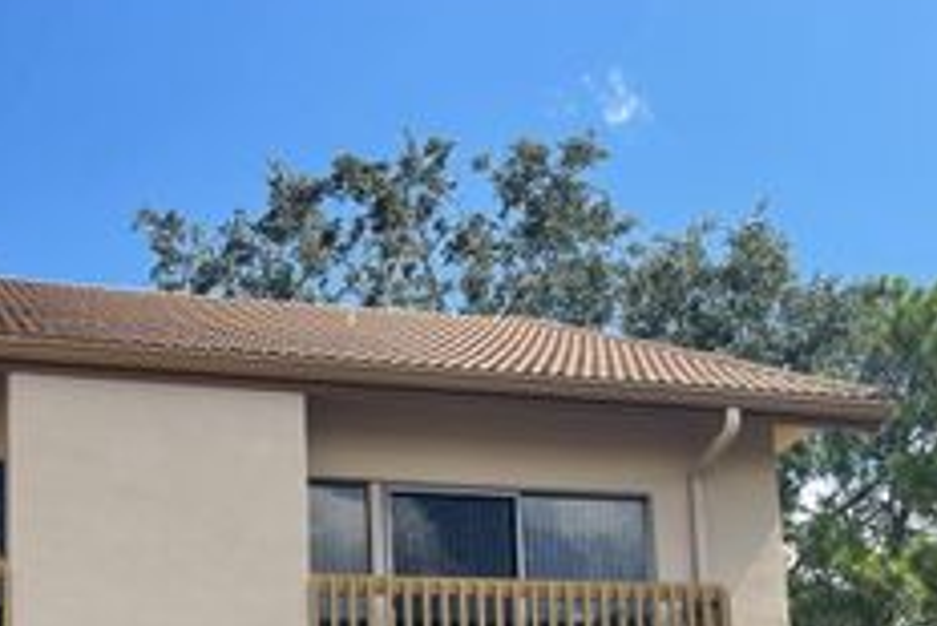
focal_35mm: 56
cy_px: 709
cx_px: 339
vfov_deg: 22.7
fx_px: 1458
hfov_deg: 35.4
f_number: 1.6
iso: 32
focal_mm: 5.1
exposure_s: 1/2488
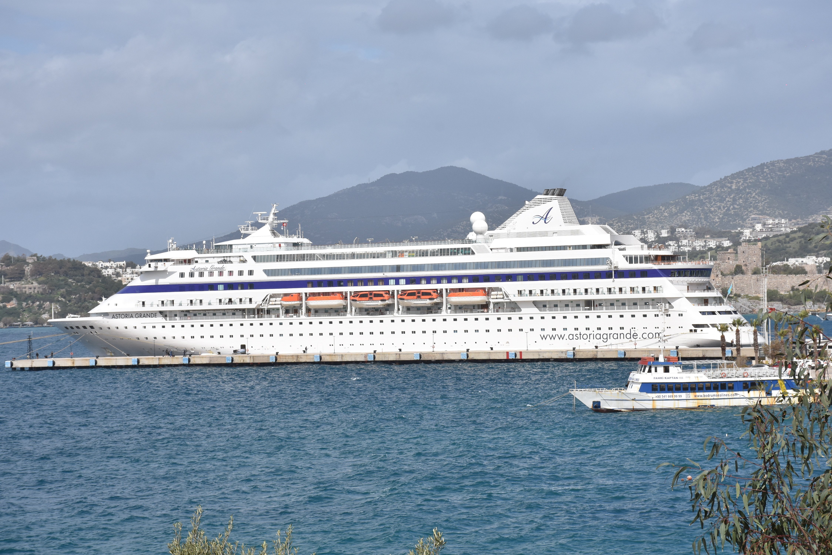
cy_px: 278
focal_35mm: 93
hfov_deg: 21.9
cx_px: 416
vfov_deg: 14.7
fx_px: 2150
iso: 500
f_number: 11
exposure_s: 1/2000
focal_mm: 62
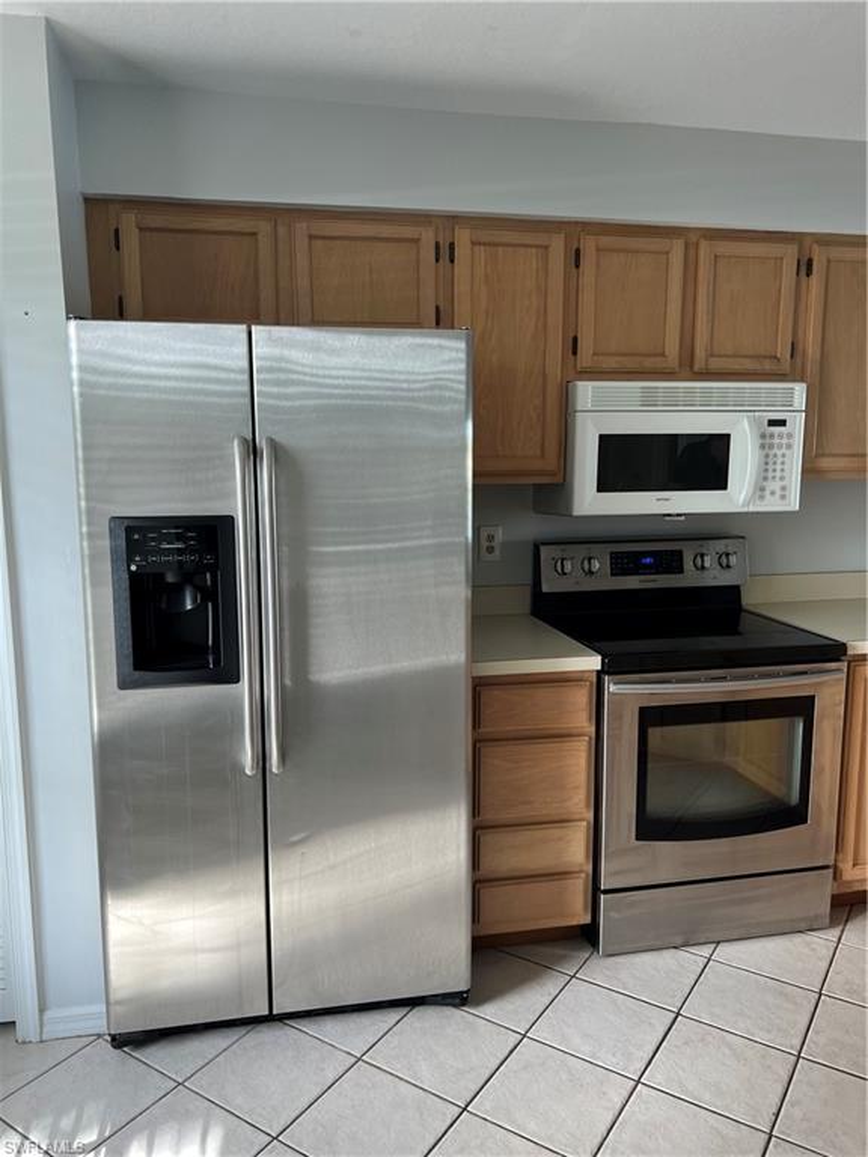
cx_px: 434
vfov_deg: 67.3
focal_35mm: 26
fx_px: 869
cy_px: 578
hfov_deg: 53.1
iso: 80
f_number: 1.5
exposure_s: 1/121
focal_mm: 5.7
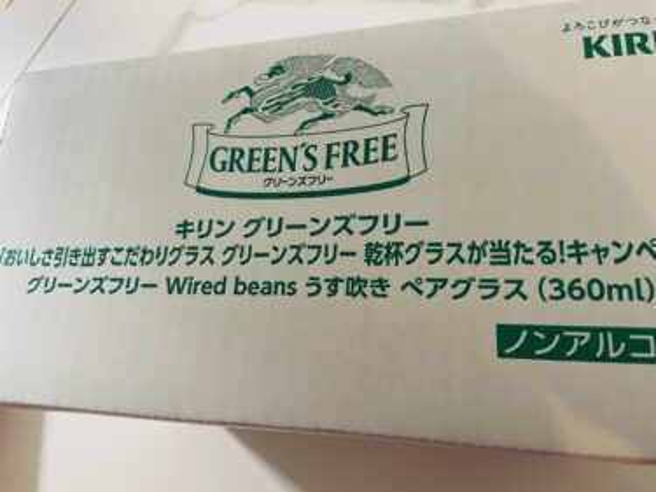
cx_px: 328
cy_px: 246
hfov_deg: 67.3
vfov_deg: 53.0
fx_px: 493
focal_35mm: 26
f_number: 1.6
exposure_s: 1/50
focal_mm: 4.2
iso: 160
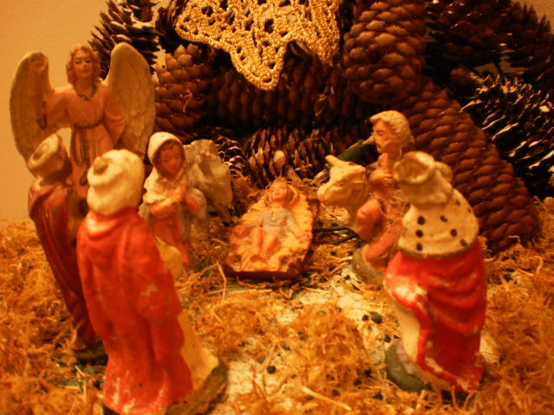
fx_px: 576
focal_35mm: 36
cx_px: 277
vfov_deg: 39.7
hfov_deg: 51.4
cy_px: 208
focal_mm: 6.3
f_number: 3.1
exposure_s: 1/4
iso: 125
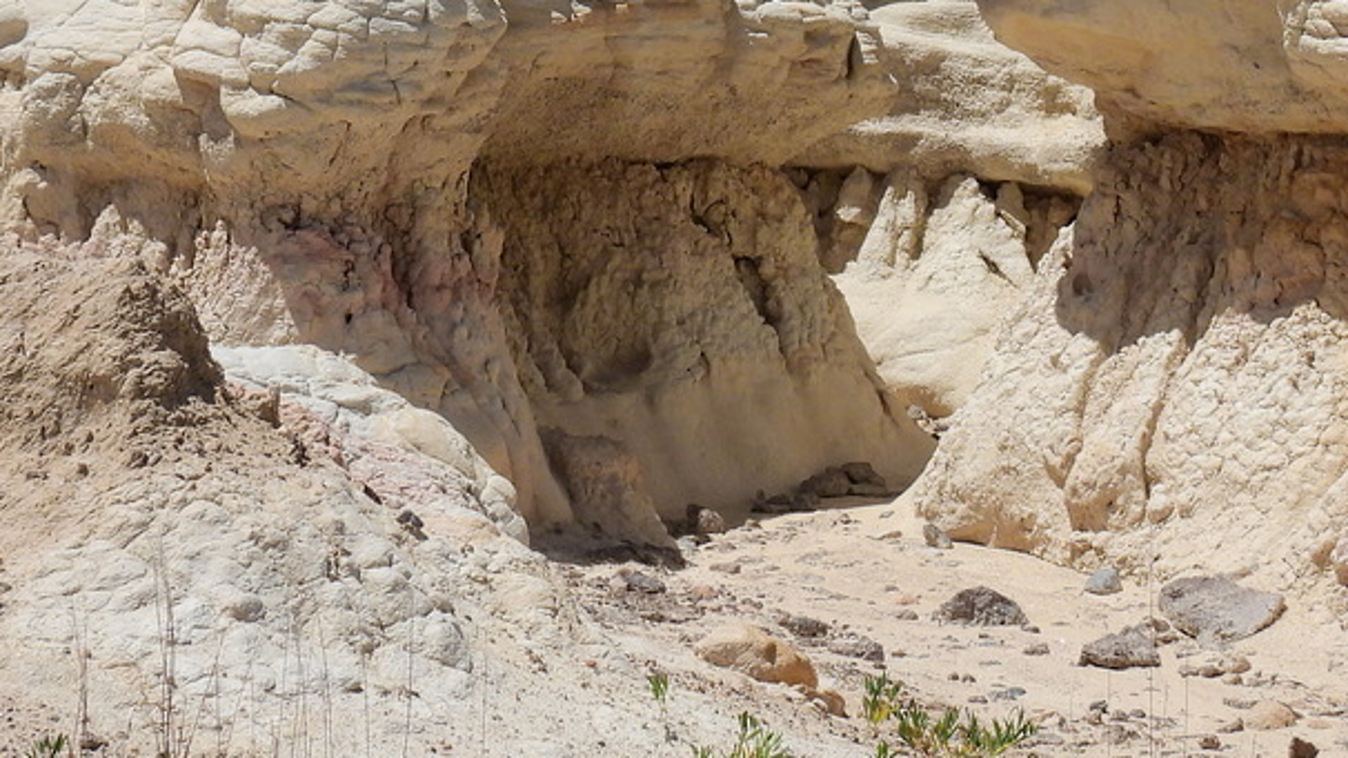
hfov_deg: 13.3
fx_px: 5755
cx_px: 921
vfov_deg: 7.5
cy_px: 64
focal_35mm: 161
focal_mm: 12.5
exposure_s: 1/1600
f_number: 4.5
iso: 100
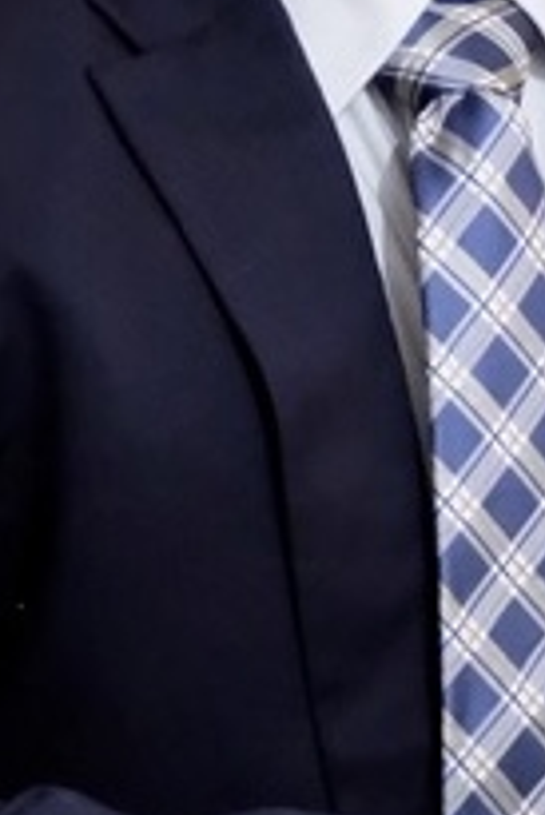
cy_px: 143
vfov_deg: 15.9
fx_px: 2902
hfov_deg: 10.7
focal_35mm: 128
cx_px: 418
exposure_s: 1/8
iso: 3200
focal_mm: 26.9
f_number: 4.5
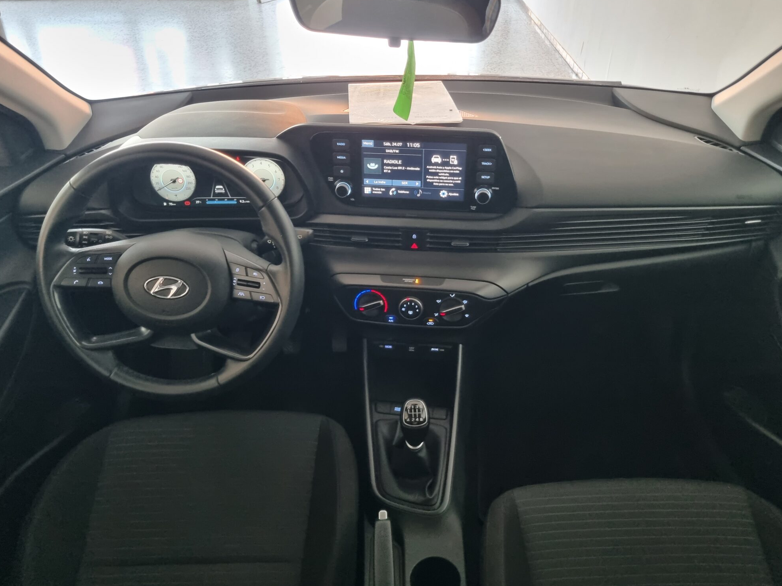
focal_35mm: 27
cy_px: 286
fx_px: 610
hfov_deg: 65.3
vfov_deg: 51.3
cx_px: 392
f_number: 1.8
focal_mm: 5.4
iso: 800
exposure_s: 1/25
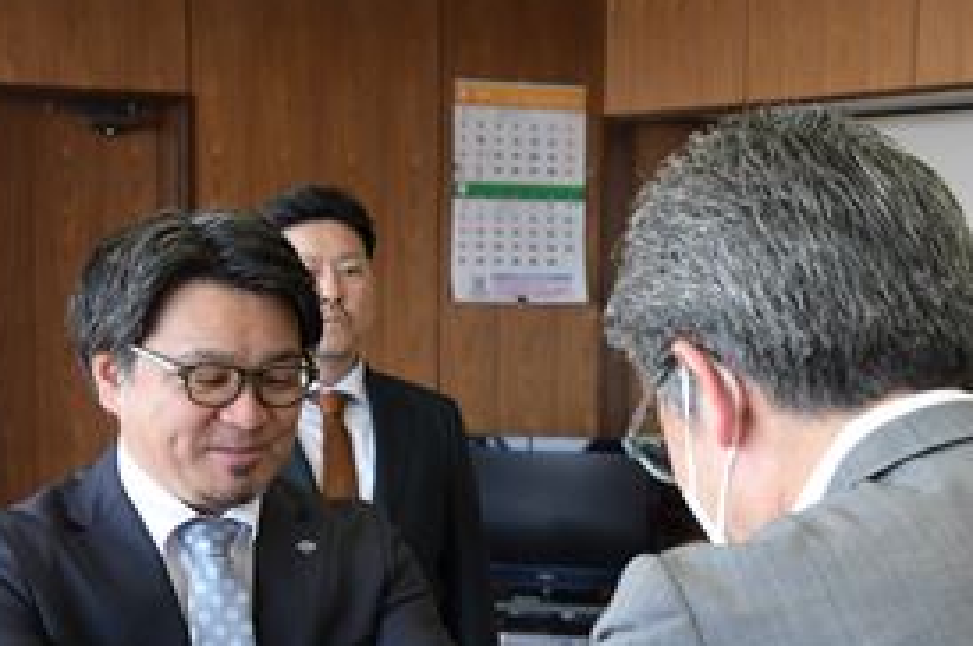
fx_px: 2589
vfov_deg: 14.2
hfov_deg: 21.3
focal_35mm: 96
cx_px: 554
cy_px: 488
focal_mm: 35
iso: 2000
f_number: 6.3
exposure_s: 1/160
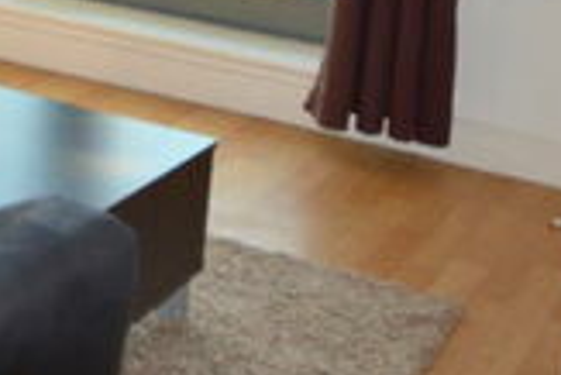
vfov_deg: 14.3
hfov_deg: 21.4
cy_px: -182
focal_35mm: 90
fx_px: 1404
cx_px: -69
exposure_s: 1/160
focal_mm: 14
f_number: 4
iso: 100
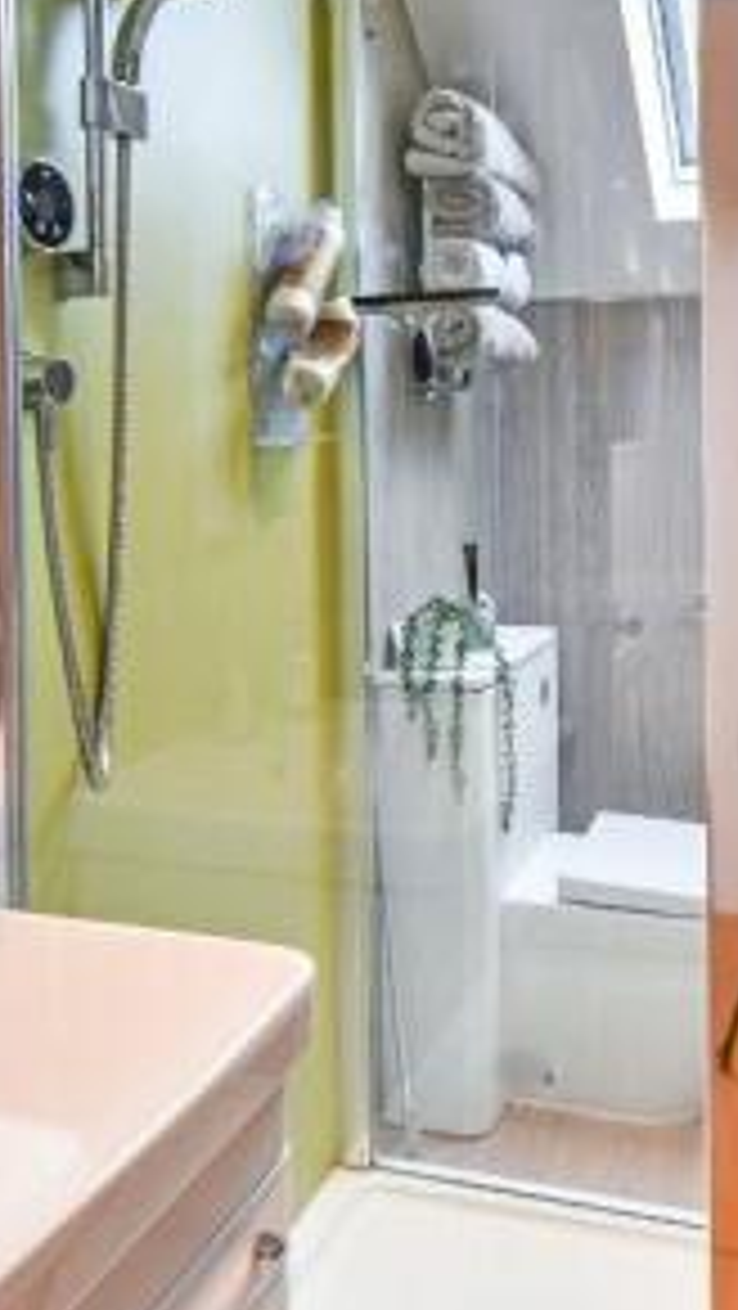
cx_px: 497
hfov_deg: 35.3
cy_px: 457
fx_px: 1146
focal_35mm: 33
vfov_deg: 58.4
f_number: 8
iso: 320
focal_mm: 14
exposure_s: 1/30
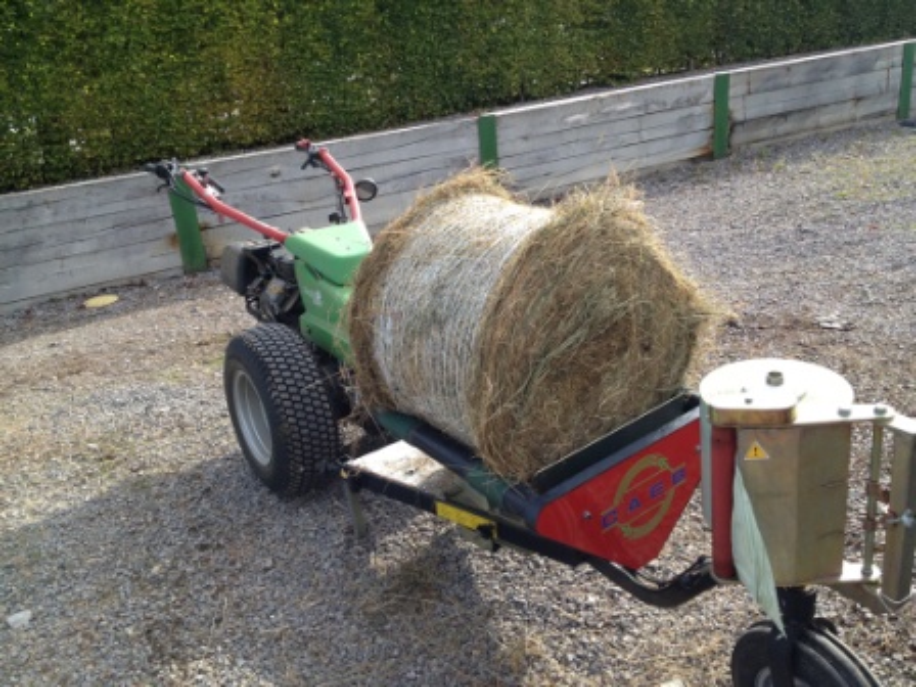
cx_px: 458
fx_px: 926
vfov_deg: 40.7
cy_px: 344
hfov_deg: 52.6
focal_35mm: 35
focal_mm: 4.28
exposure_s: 1/613
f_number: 2.4
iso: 64
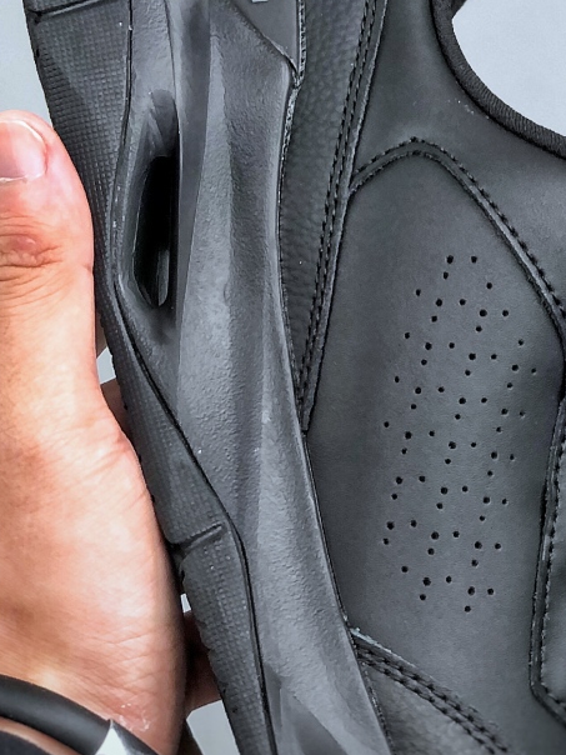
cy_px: 62
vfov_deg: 14.3
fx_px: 2965
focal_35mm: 136
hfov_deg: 10.9
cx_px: 279
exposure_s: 1/50
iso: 32
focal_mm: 6.6
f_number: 2.8
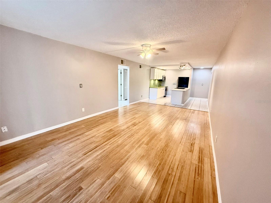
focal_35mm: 14
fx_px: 110
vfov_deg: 85.7
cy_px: 102
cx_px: 136
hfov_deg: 102.1
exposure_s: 1/120
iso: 320
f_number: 2.2
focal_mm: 2.22
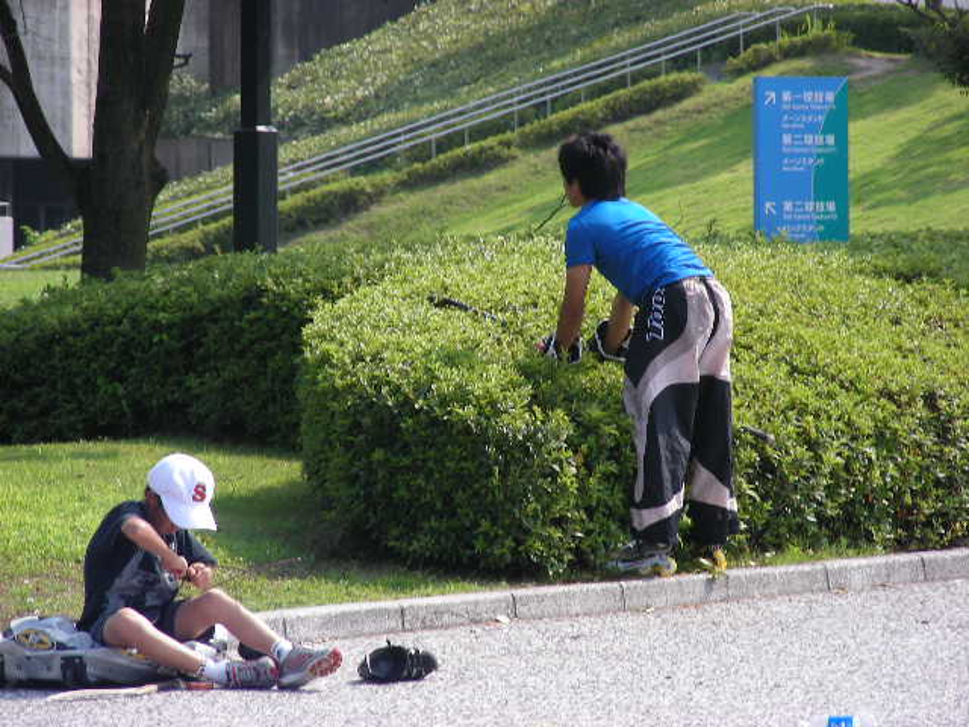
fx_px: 7530
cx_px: 484
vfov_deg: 5.5
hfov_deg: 7.4
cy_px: 364
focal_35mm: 269
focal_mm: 44.8
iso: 50
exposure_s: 1/242
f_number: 4
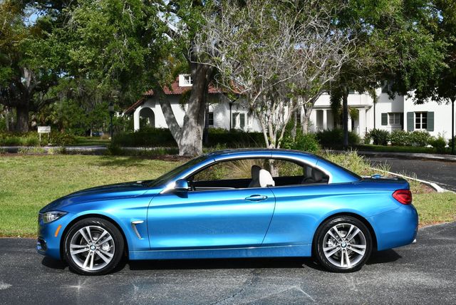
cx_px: 228
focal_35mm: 48
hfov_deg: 41.1
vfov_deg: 28.1
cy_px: 152
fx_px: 609
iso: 100
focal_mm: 24
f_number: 9
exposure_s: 1/320
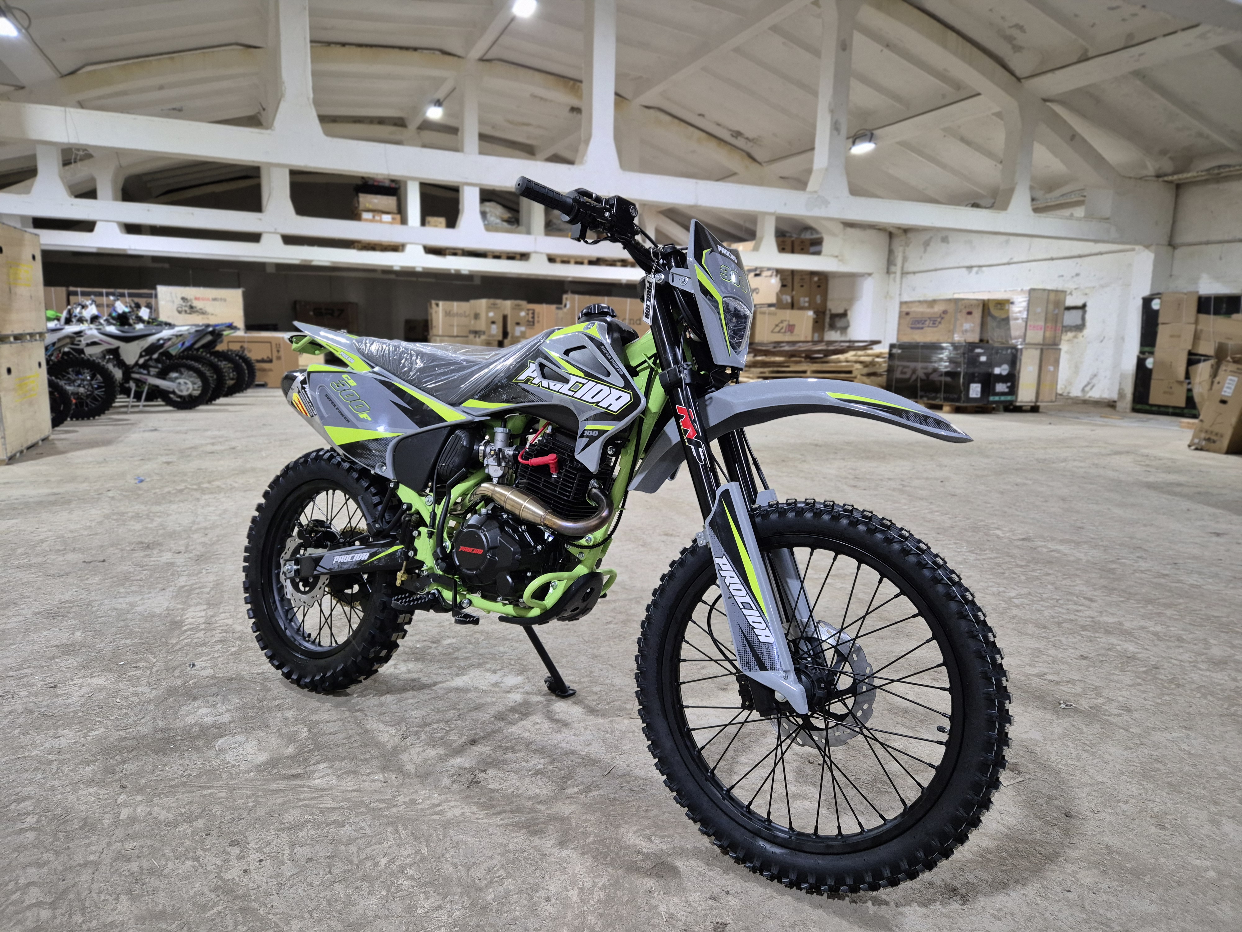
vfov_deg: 58.9
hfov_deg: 73.9
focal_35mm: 23
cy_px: 466
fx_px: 825
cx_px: 621
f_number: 1.8
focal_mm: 5.4
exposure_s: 1/100
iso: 500
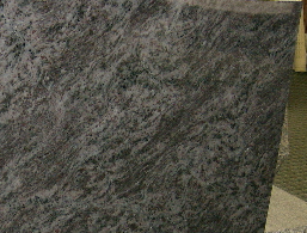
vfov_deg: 17.4
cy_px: 210
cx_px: 1
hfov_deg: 22.3
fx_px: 748
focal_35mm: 84
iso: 200
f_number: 2.8
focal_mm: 6
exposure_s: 1/60
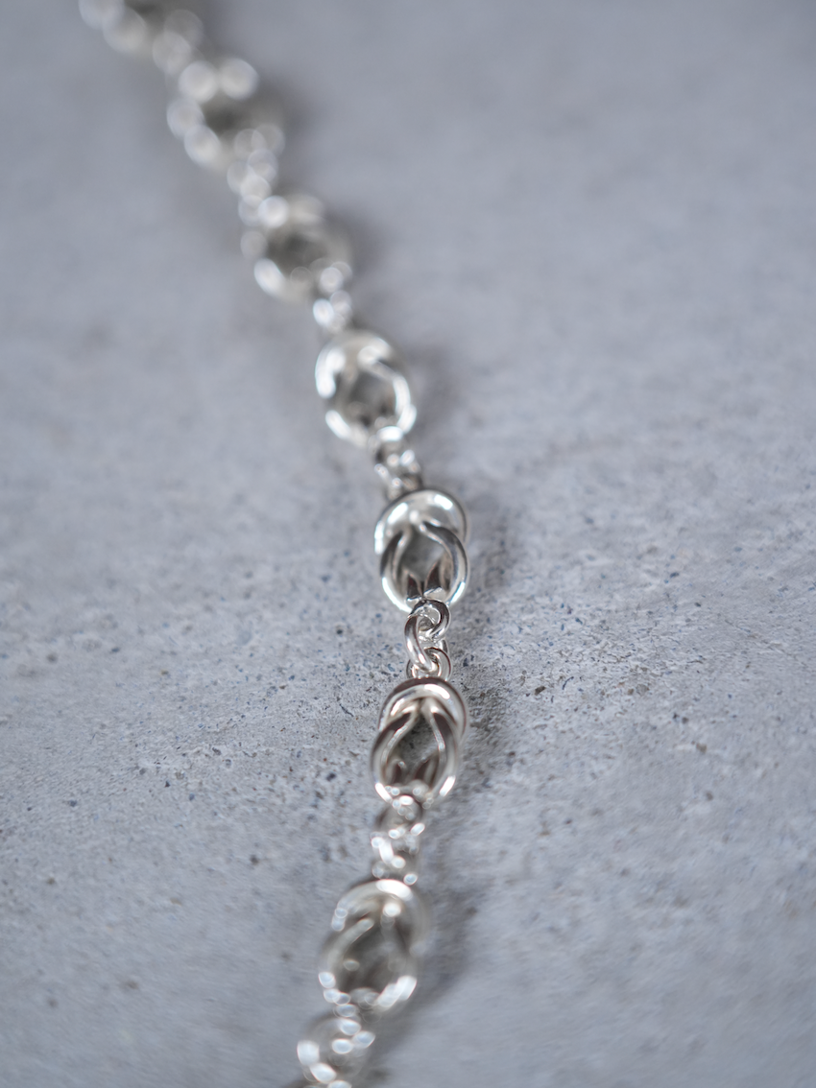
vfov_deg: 17.3
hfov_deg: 13.0
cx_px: 408
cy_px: 568
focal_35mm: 114
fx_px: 3584
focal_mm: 105
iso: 1600
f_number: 4
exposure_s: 1/125
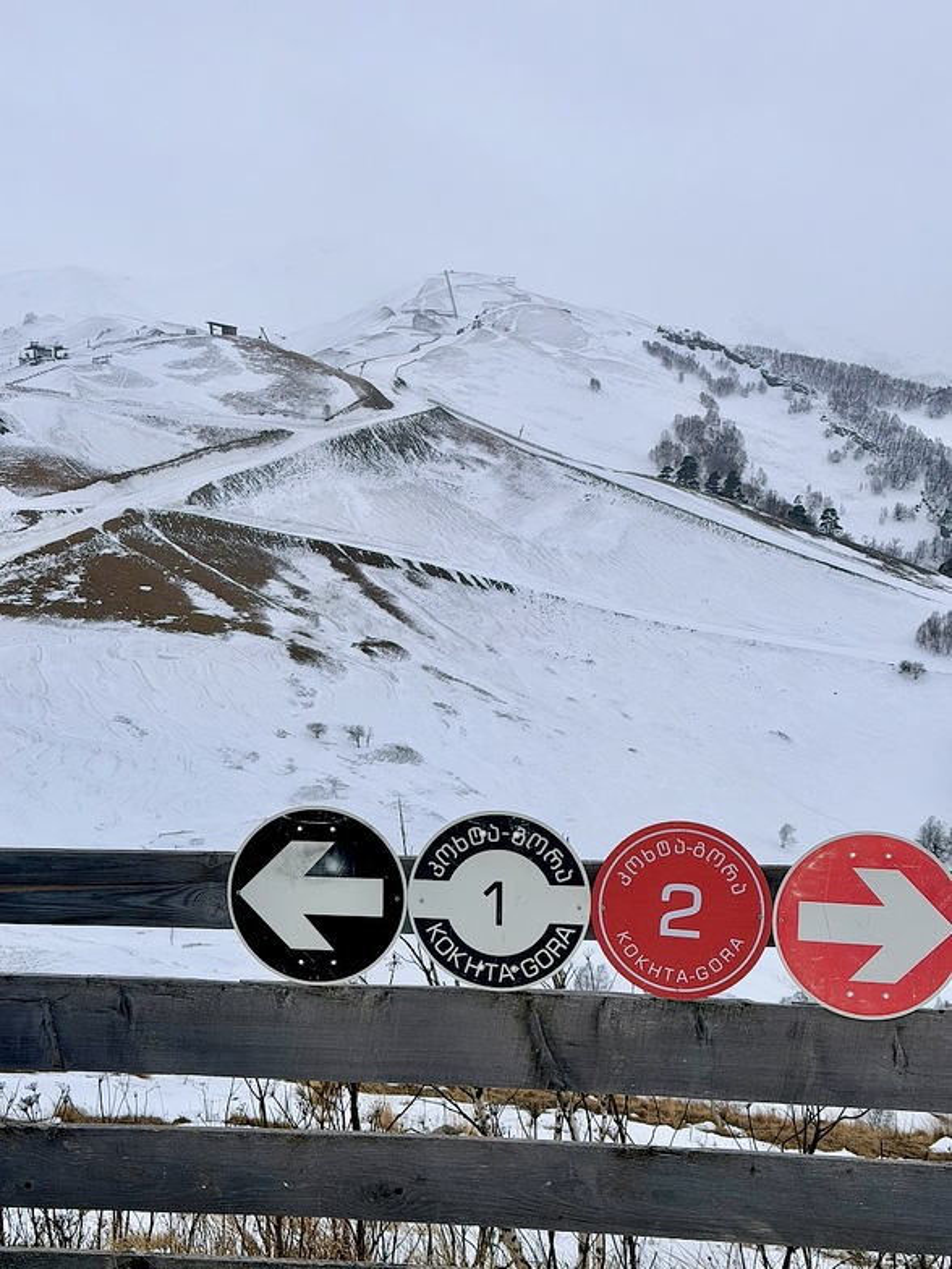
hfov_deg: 30.3
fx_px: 1760
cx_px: 476
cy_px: 634
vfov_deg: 39.7
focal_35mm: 48
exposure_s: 1/6024
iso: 64
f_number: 1.78
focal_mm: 6.76
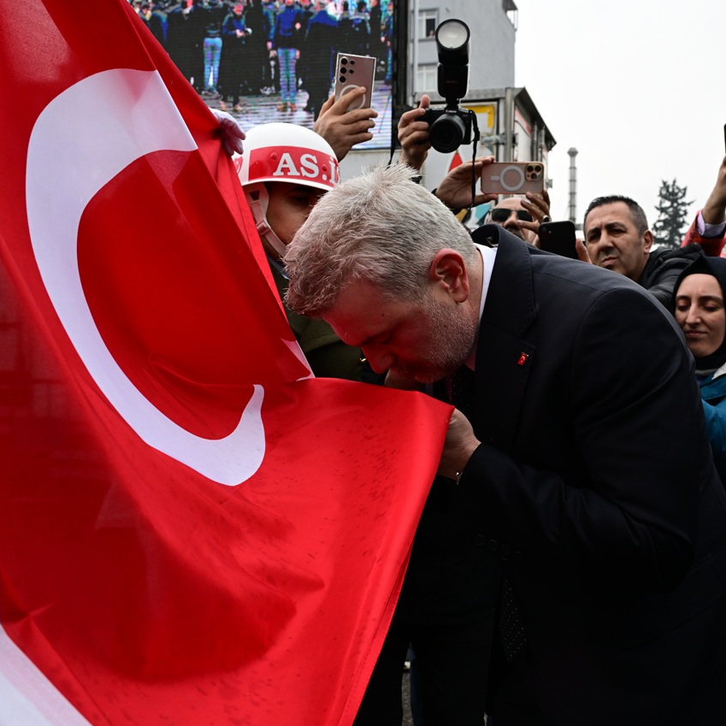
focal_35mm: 41
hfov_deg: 40.8
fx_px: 973
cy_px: 362
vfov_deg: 40.9
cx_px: 411
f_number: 9
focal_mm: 32
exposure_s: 1/800
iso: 1600
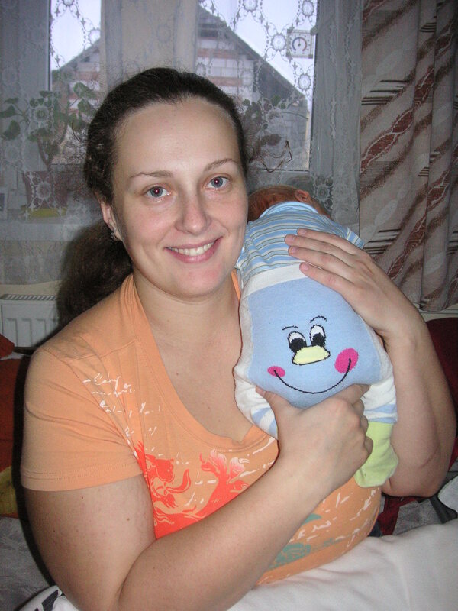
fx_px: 653
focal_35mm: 37
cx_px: 229
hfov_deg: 38.7
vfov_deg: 50.1
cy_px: 306
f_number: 2.8
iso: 160
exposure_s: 1/45
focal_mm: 6.1
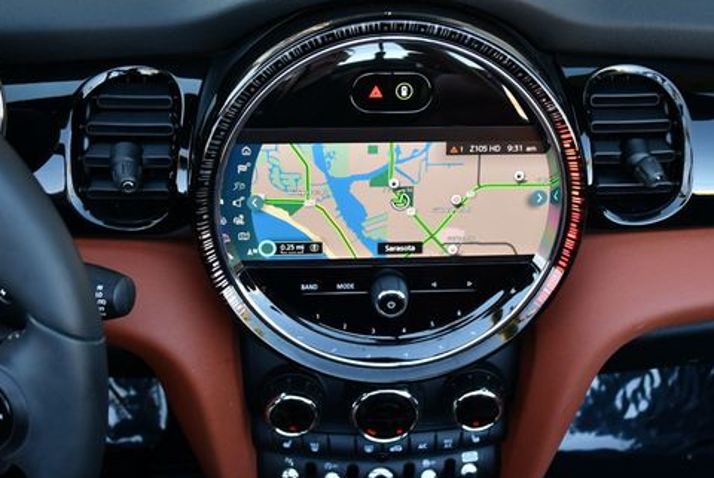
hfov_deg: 41.1
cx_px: 382
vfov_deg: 28.0
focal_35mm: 48
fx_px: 953
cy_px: 180
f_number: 3.5
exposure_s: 1/250
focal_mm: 18
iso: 500
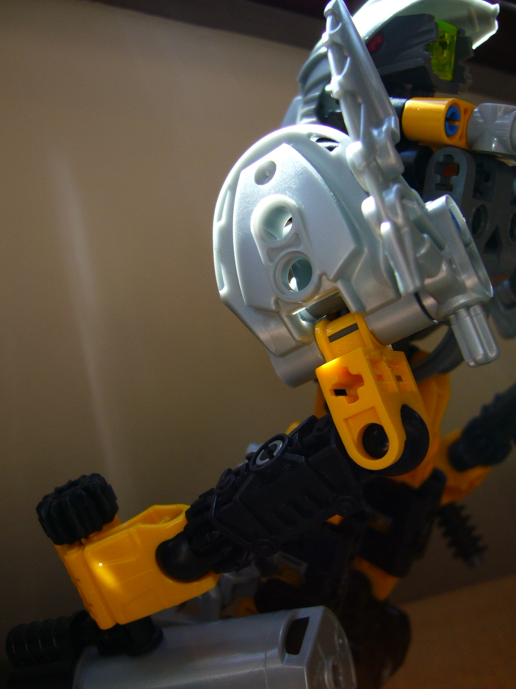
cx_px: 258
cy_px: 344
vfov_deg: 52.6
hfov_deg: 40.7
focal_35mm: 35
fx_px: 696
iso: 100
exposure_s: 1/250
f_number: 2.8
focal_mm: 5.8
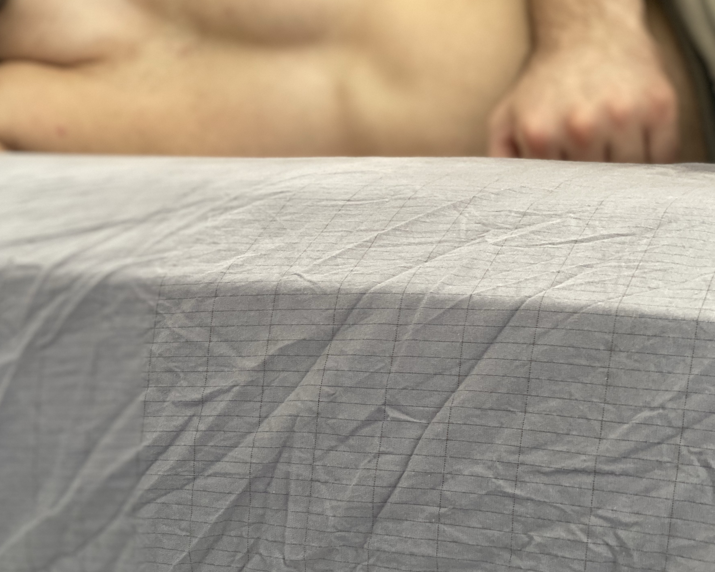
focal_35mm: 58
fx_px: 1227
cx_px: 309
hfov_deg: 32.4
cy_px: 279
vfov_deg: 26.2
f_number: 2
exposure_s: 1/40
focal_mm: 6
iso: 200
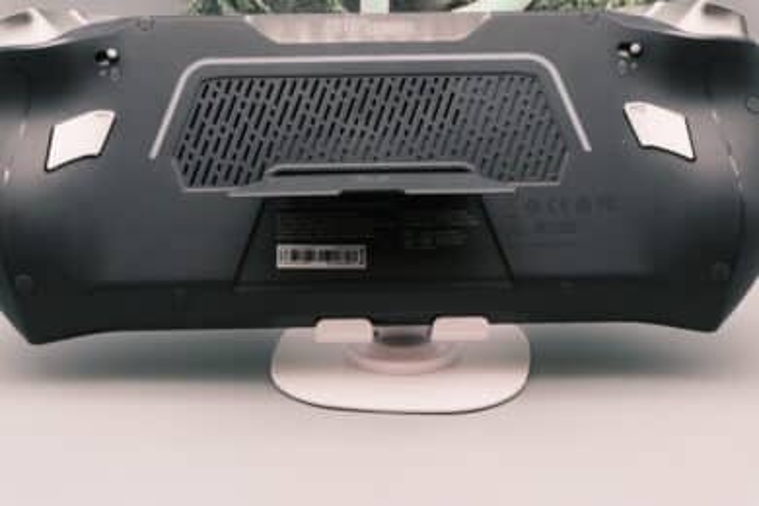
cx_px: 380
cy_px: 253
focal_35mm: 75
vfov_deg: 18.2
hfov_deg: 27.0
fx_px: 1581
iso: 1250
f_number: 8
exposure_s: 1/150
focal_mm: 50
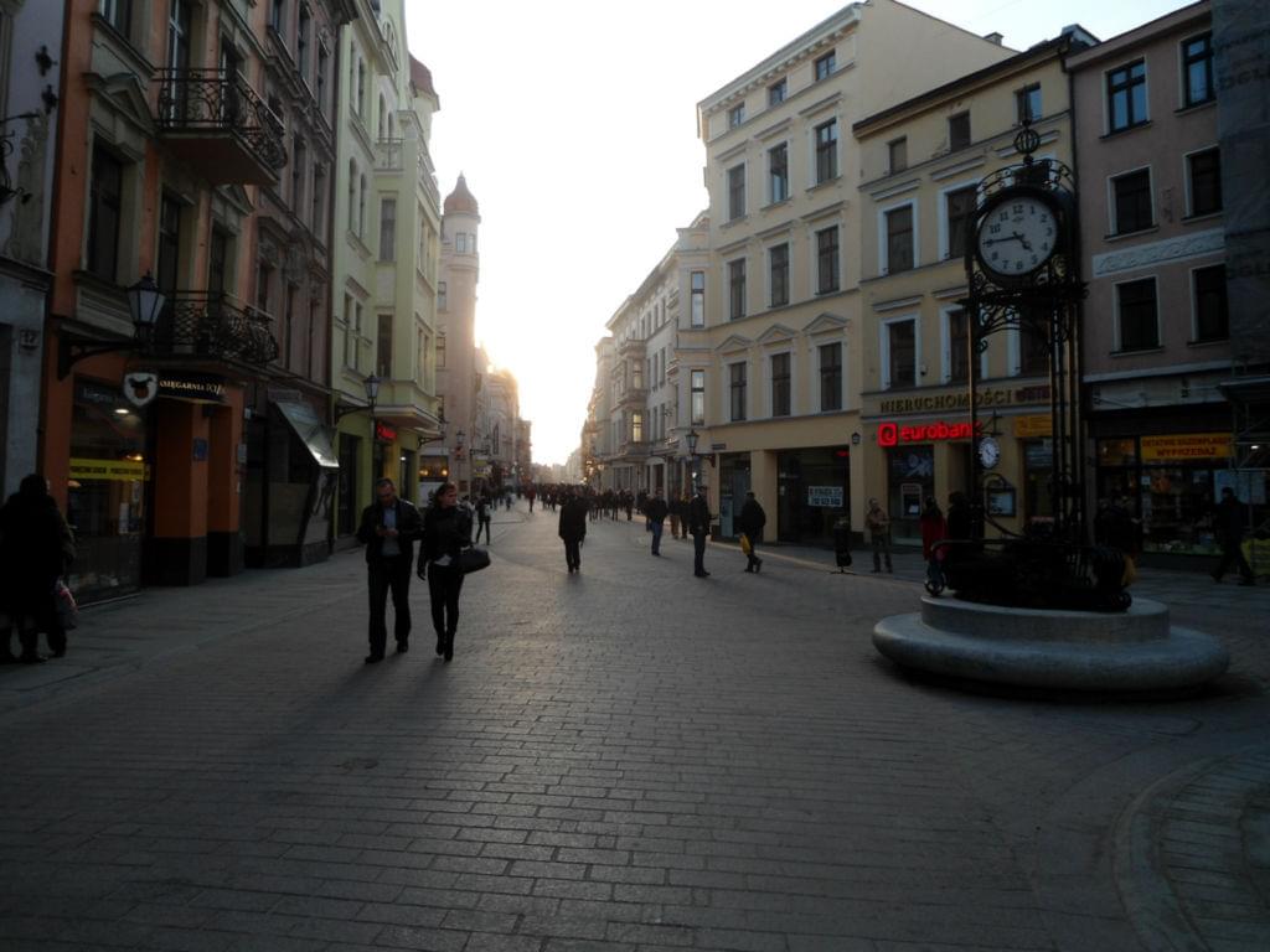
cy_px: 476
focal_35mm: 26
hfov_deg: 67.3
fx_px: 954
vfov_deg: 53.1
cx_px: 635
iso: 80
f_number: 2.8
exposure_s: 1/200
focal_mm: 4.7
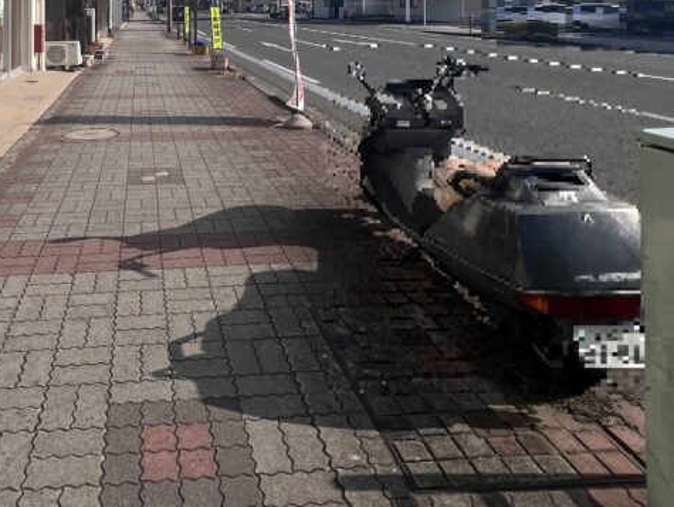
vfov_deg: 42.1
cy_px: -16
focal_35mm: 28
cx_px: 175
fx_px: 546
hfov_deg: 60.2
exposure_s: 1/2179
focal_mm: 1.57
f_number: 1.8
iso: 32
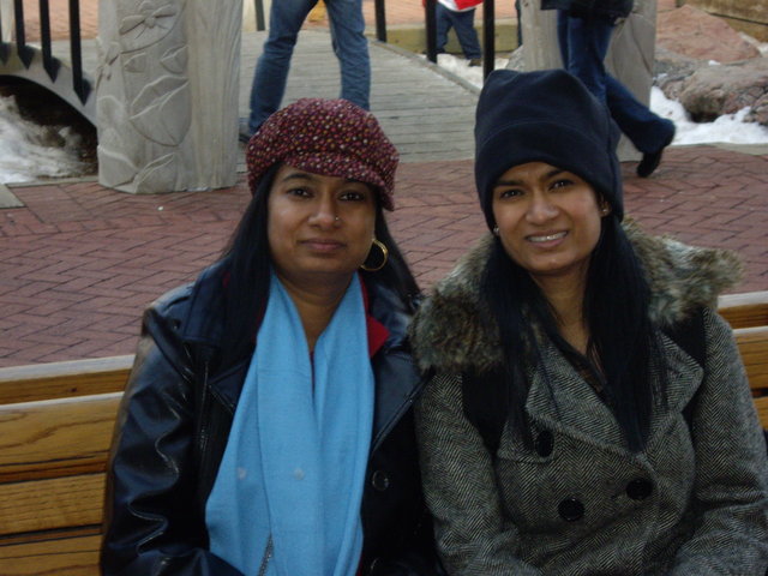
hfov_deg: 17.3
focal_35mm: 114
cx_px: 384
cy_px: 288
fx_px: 2529
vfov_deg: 13.0
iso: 200
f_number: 5.2
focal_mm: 18.6
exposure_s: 1/125
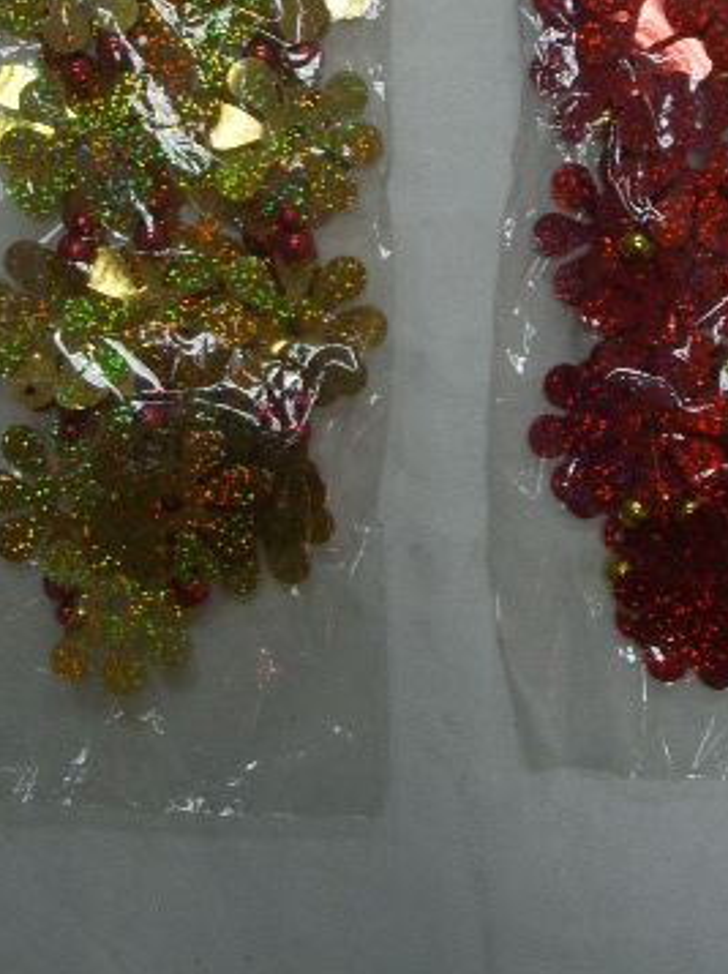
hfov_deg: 21.0
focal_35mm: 70
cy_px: 126
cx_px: 387
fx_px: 1966
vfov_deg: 27.0
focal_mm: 6.6
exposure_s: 1/45
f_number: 3.5
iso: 100
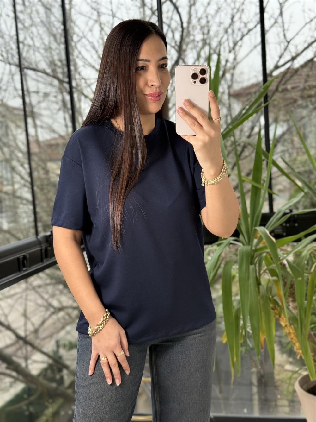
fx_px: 584
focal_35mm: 48
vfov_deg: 39.7
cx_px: 158
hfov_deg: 30.3
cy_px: 211
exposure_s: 1/91
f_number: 1.78
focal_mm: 6.76
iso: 100
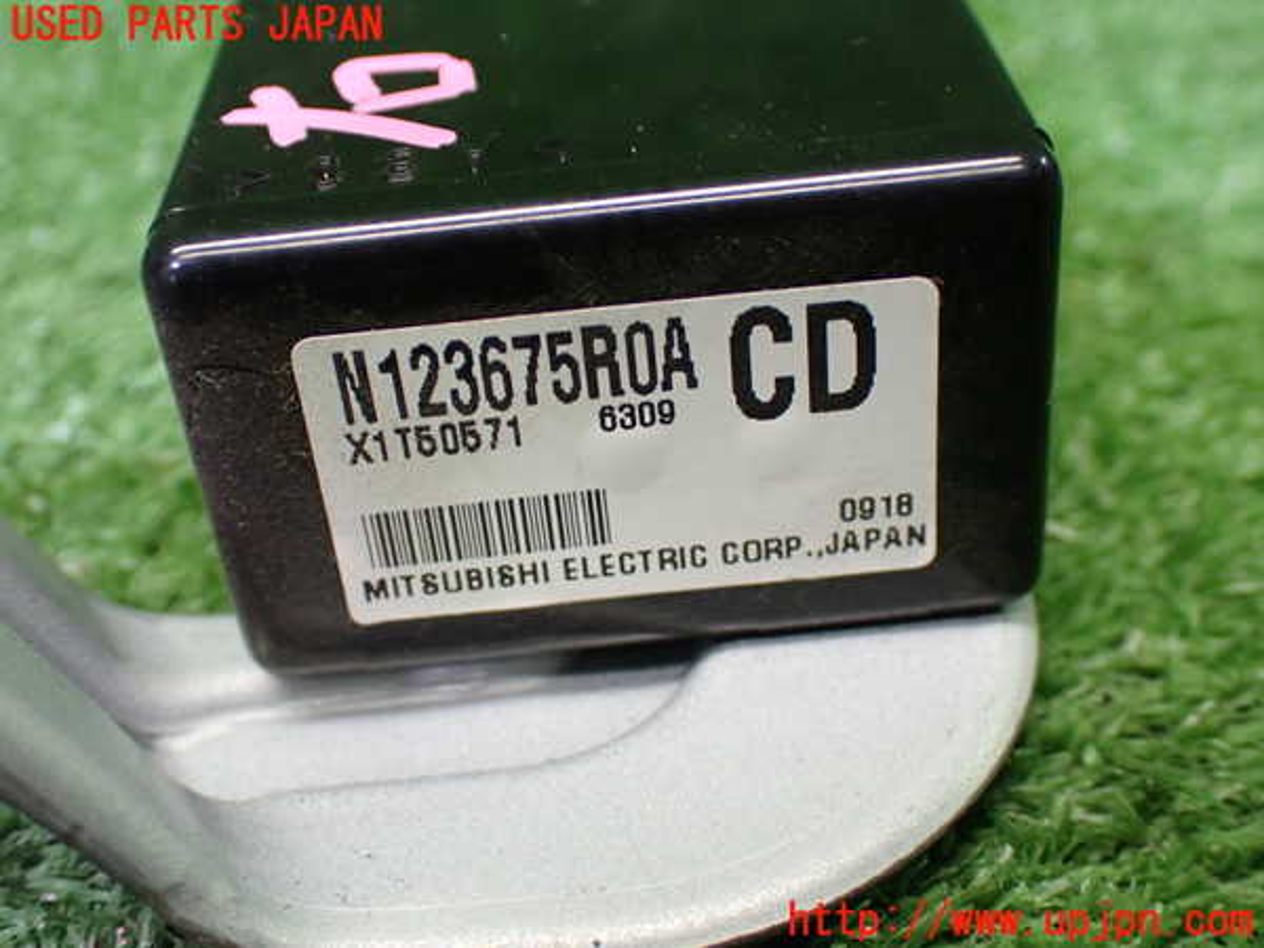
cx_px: 632
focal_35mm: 47
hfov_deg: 40.4
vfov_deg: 30.9
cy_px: 474
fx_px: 1716
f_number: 3.1
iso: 800
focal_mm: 8.4
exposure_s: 1/80
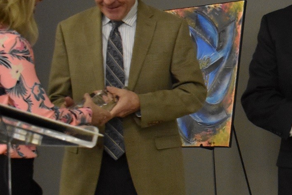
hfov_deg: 17.4
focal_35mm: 106
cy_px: 118
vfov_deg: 13.0
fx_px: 857
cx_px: 439
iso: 3200
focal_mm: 21
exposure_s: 1/125
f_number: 3.8
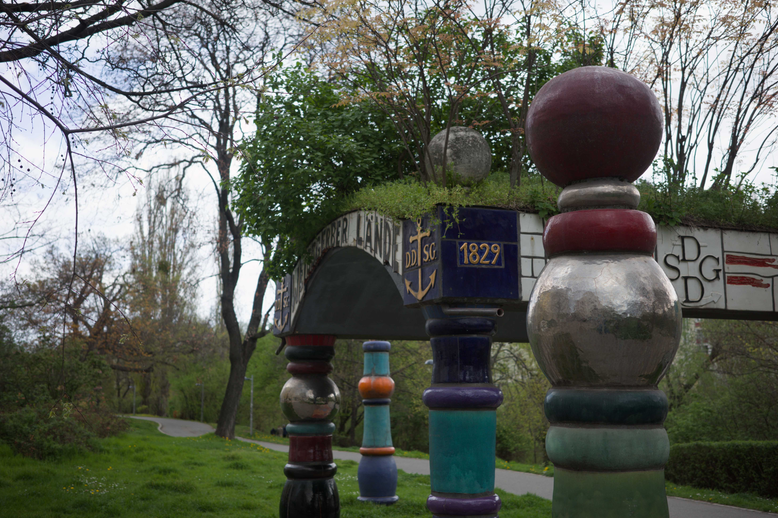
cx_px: 397
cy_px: 257
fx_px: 886
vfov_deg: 32.6
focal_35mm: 41
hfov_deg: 47.4
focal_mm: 26
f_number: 2.8
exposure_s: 1/400
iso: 100
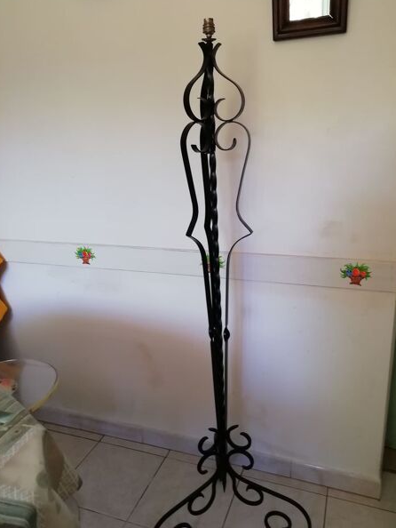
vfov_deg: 63.4
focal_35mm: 28
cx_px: 204
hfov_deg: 49.8
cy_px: 272
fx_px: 427
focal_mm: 3.21
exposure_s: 1/33.3
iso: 125
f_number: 2.2
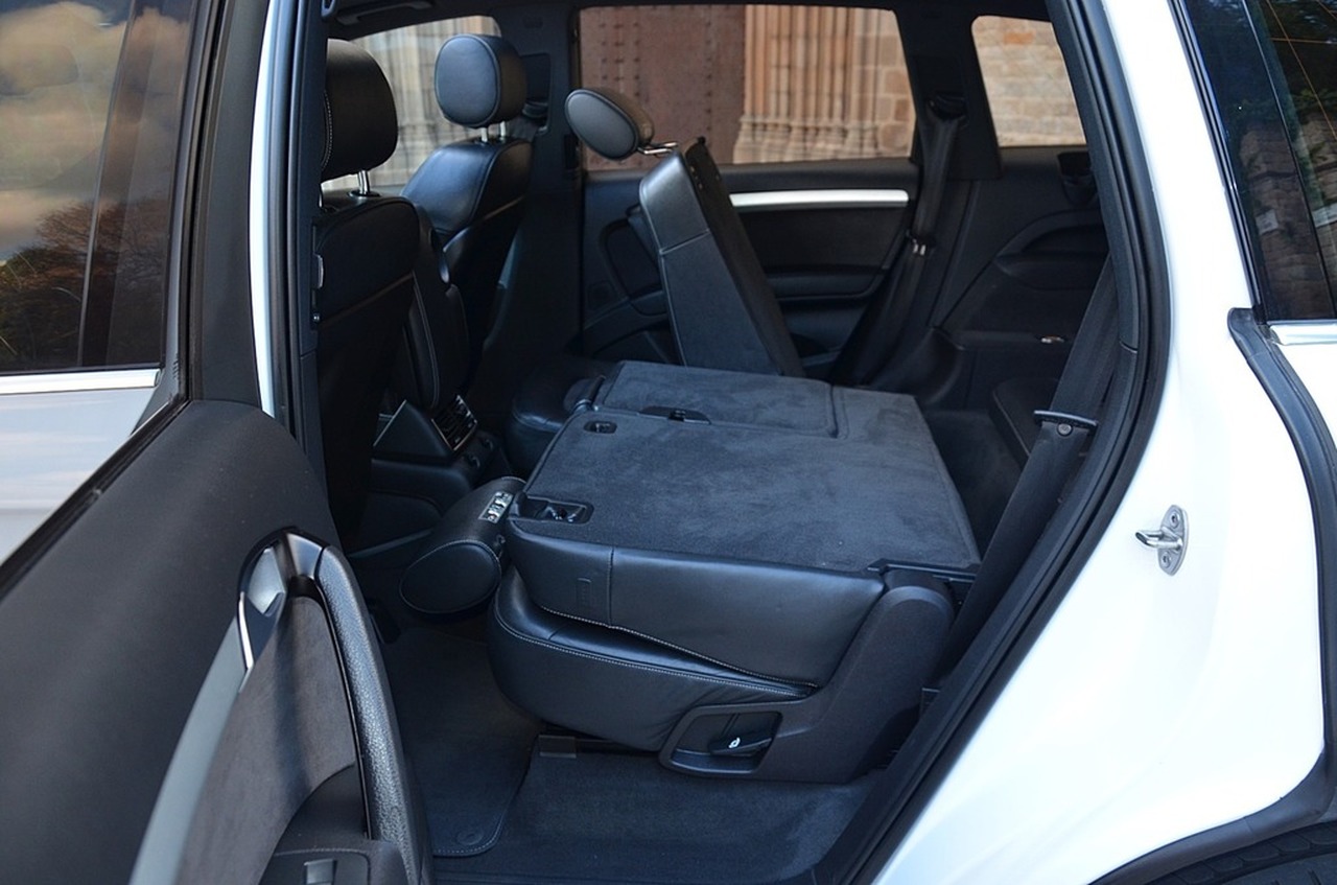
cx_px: 668
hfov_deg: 67.5
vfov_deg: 47.7
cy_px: 442
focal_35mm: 27
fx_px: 1000
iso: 400
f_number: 3.5
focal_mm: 18
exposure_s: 1/80
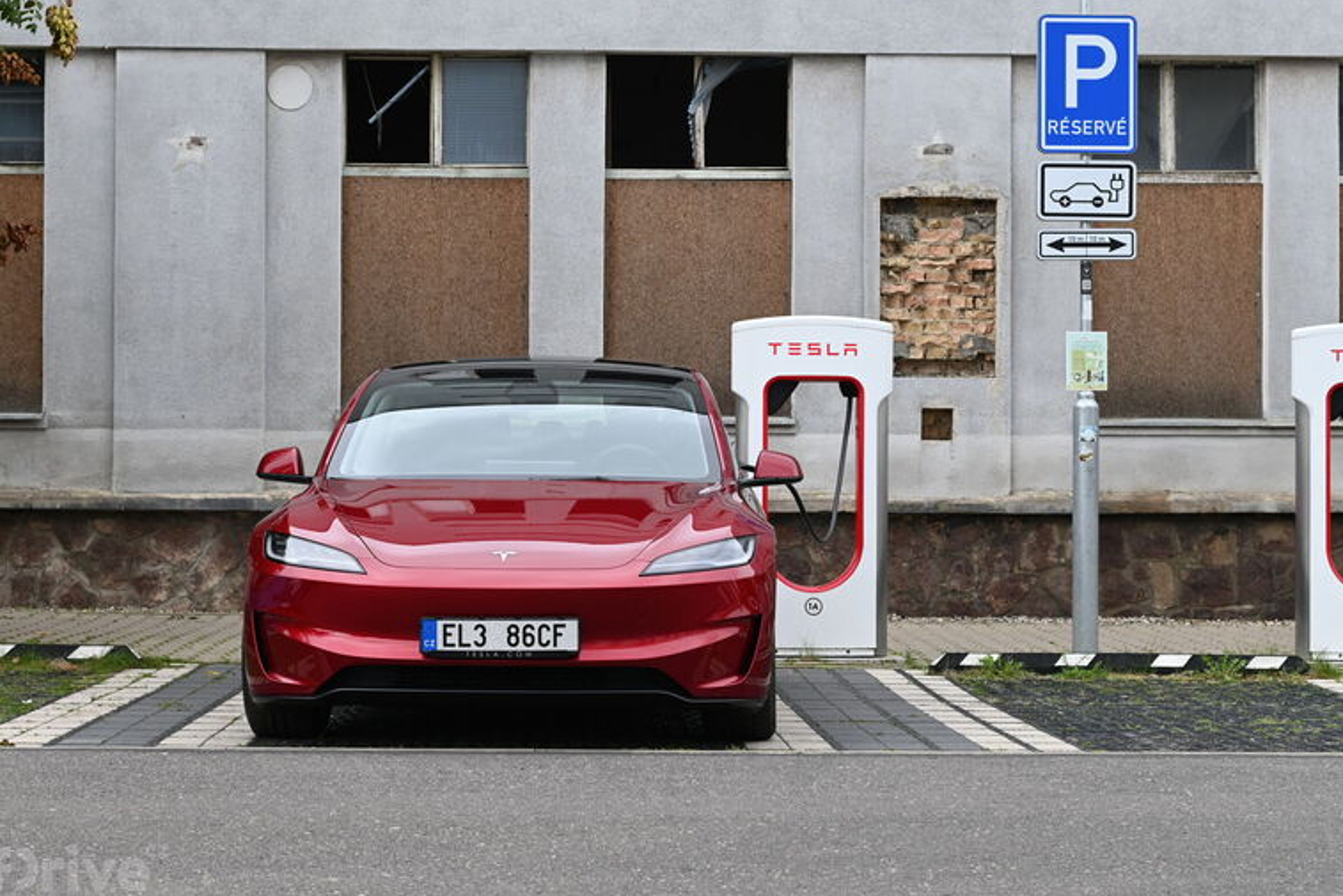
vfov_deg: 16.7
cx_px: 706
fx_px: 3059
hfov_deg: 24.8
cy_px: 422
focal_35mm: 82
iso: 200
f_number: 5.6
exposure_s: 1/250
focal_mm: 50
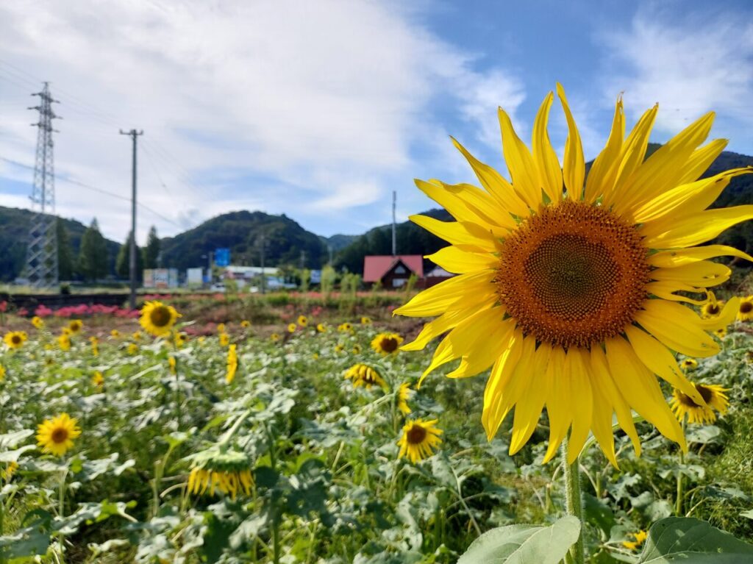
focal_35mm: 25
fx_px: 544
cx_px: 376
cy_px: 282
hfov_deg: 69.4
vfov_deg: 54.8
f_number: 2
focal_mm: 4.6
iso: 50
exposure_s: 1/705
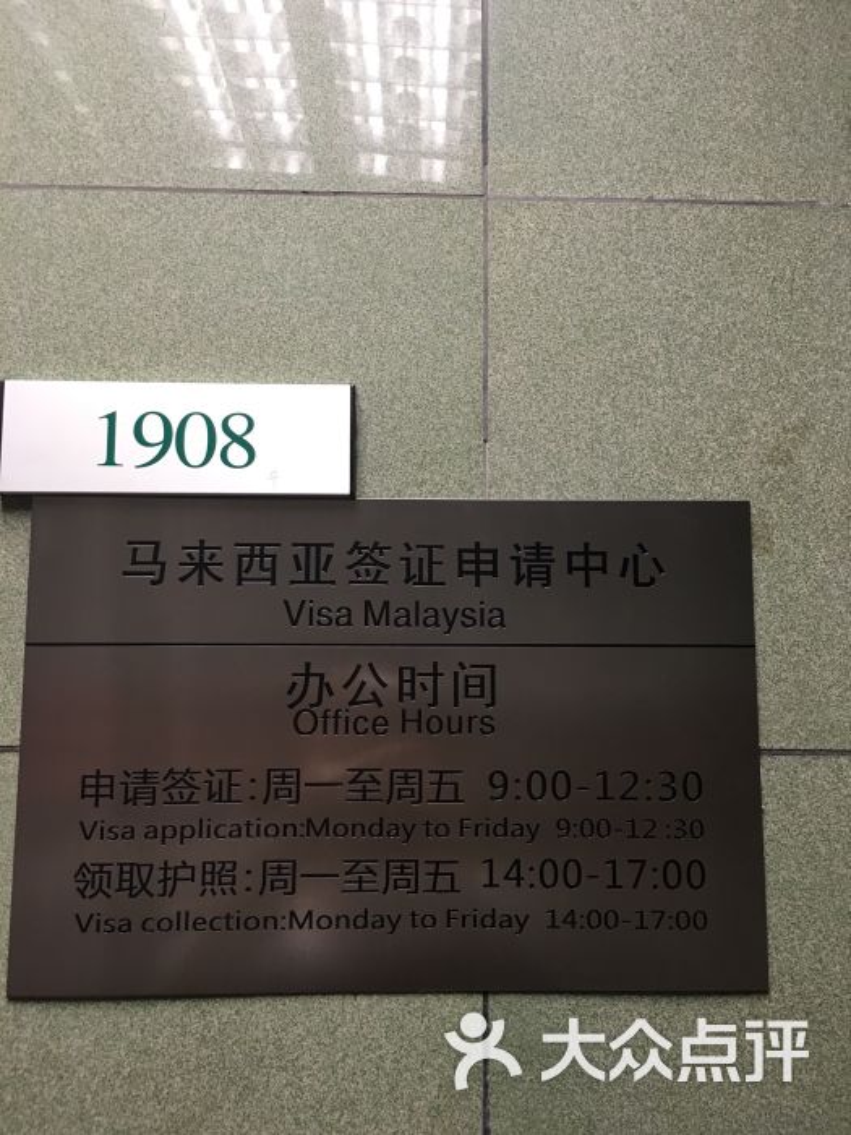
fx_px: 951
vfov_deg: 61.7
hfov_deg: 48.2
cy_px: 568
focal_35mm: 29
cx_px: 426
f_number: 2.2
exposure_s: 1/33
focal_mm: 4.15
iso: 125
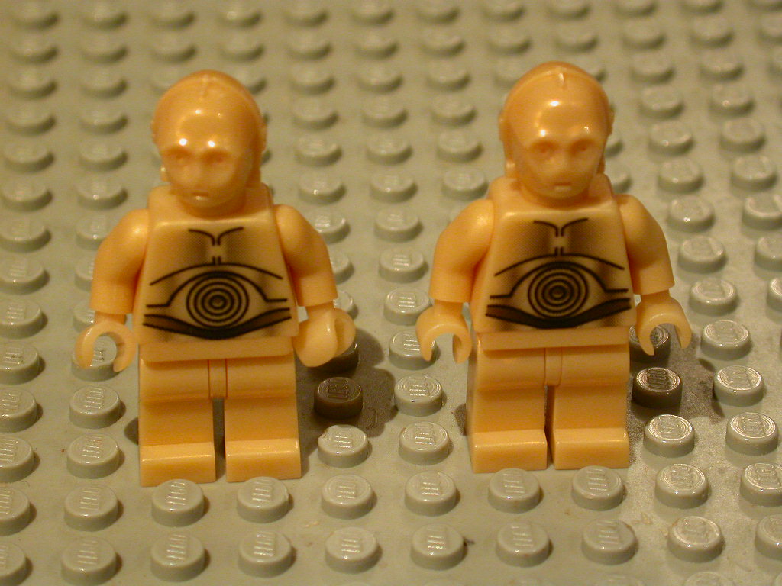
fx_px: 3163
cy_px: 293
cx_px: 391
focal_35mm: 140
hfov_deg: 14.1
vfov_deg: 10.6
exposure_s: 1/3.8
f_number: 4.8
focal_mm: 29.1
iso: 168
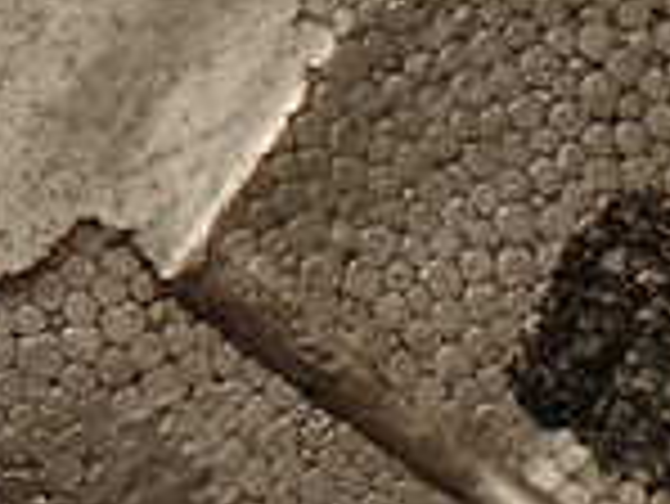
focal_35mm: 145
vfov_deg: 10.1
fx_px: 2809
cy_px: -58
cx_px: -225
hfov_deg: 13.1
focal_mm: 6.37
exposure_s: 1/80
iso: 100
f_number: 2.5
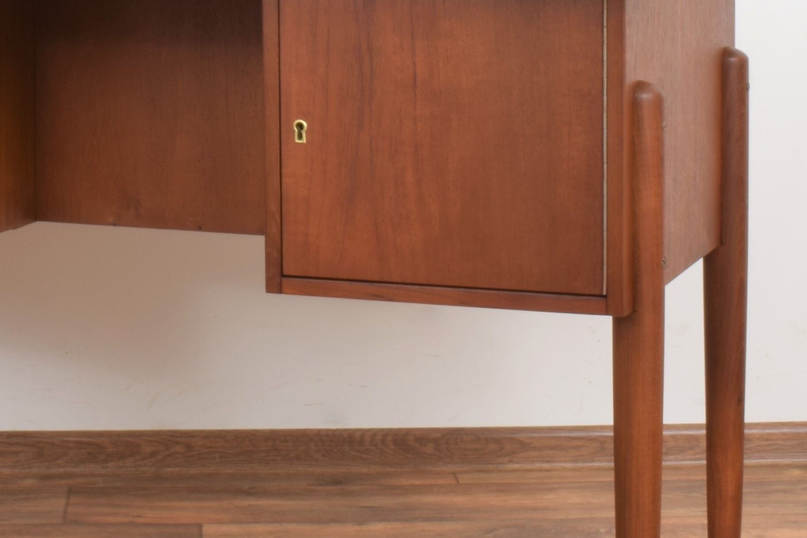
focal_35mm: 99
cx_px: 216
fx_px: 2219
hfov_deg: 20.5
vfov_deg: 13.7
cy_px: 30
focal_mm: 20
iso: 100
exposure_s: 4
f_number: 25
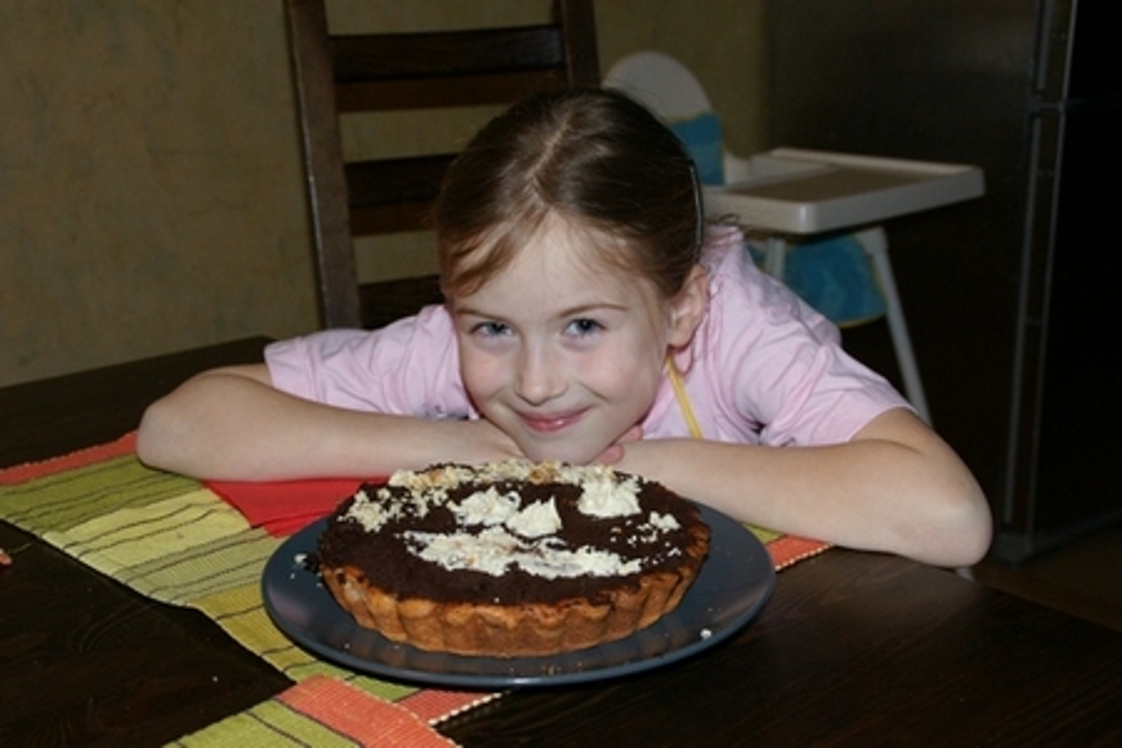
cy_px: 374
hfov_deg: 37.9
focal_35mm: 52
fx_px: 1636
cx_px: 561
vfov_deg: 25.8
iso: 800
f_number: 5.6
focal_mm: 35
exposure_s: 1/60
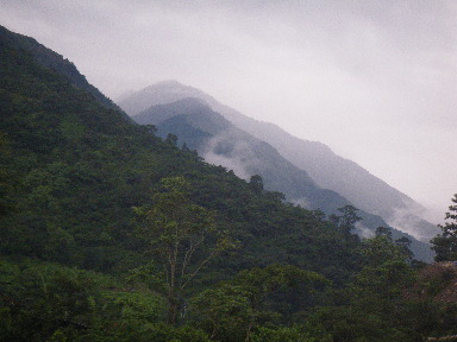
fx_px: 1848
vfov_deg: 10.6
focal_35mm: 140
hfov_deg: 14.1
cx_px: 228
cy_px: 171
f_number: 5.5
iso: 320
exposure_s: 1/250
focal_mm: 25
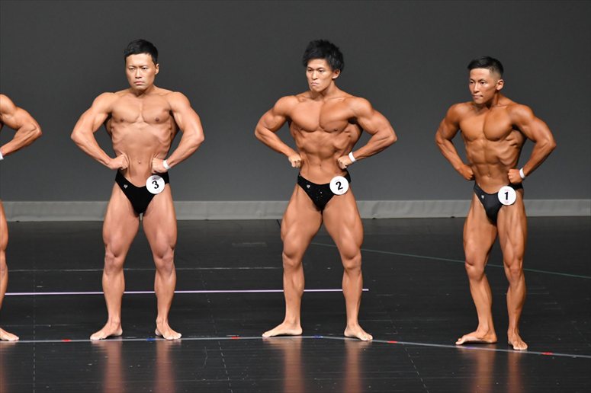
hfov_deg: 6.5
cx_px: 296
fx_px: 5169
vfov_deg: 4.4
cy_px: 196
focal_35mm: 315
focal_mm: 210
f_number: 5.6
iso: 4000
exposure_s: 1/400
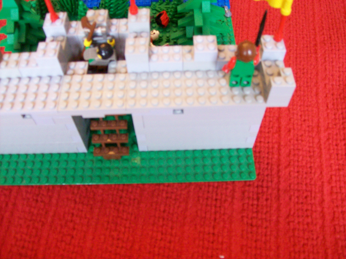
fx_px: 360
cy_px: 130
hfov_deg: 51.4
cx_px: 173
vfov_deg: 39.6
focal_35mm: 36
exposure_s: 1/15.3
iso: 160
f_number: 2.7
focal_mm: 6
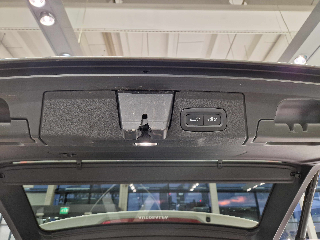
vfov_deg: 58.9
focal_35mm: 23
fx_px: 213
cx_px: 160
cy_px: 120
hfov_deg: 73.9
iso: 320
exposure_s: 1/100
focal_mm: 5.4
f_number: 1.8
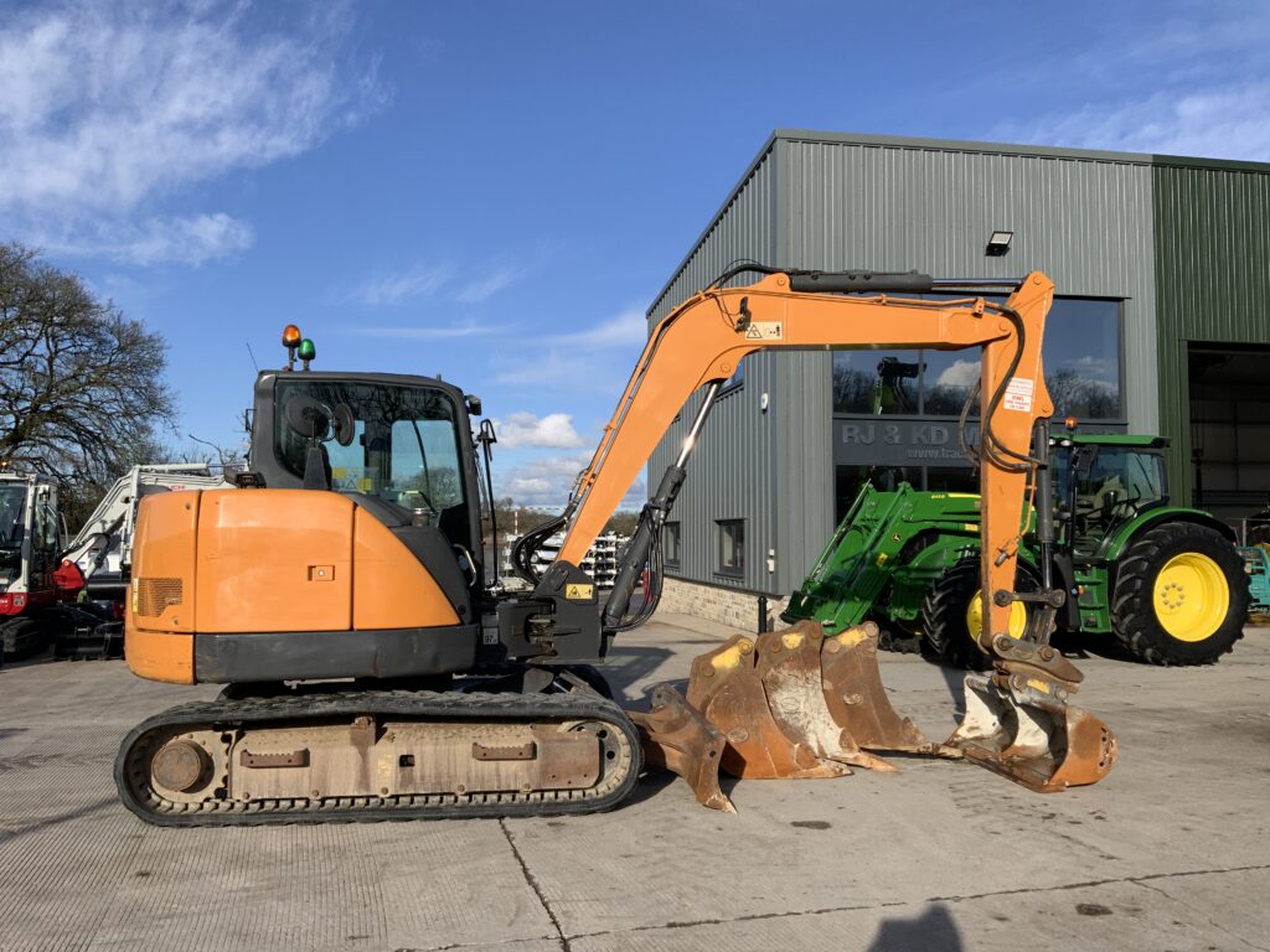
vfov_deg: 48.2
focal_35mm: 29
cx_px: 635
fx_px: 1064
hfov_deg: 61.7
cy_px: 476
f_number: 1.8
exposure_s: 1/1912
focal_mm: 3
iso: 16
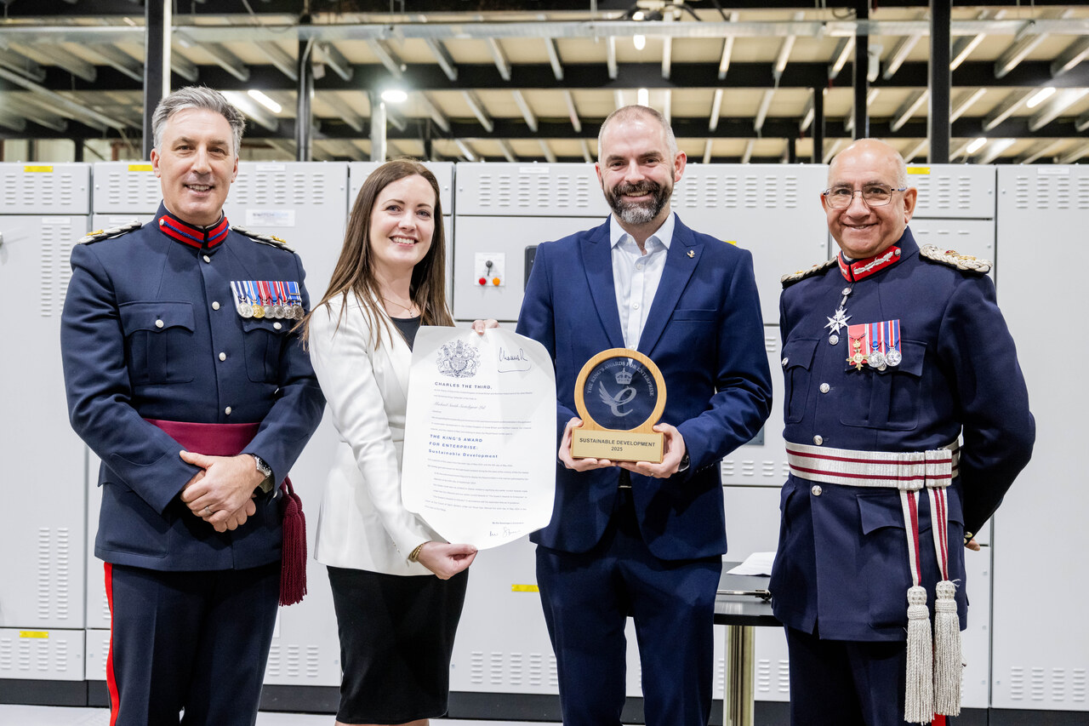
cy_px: 363
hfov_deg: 41.1
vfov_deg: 28.1
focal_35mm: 48
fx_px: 1452
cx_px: 544
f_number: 4.5
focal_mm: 48
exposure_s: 1/125
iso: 3200
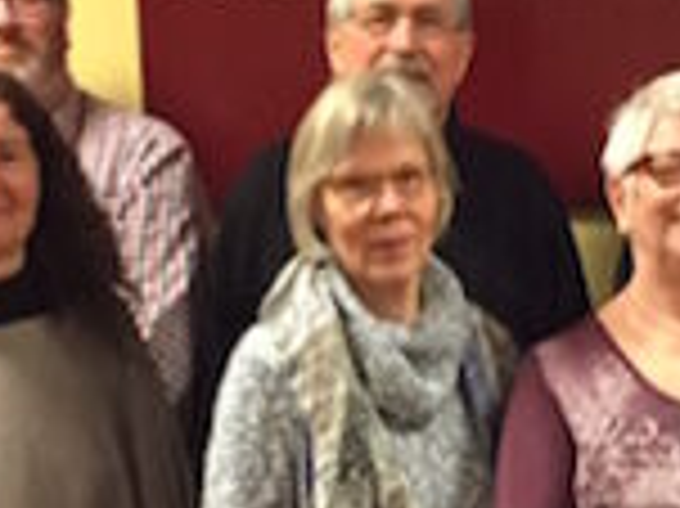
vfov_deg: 12.3
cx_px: 644
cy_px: 450
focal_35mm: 119
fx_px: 2336
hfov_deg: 16.3
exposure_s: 1/33
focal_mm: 4.15
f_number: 2.2
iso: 250
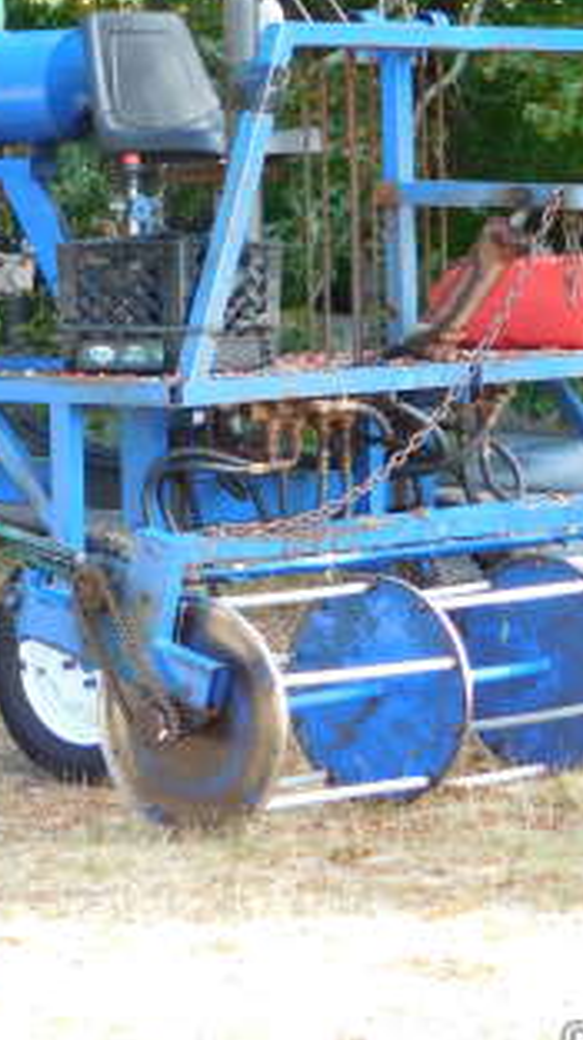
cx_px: -87
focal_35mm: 150
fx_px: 4131
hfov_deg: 8.0
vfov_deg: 14.3
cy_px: 283
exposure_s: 1/100
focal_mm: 11.7
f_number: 4.2
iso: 125
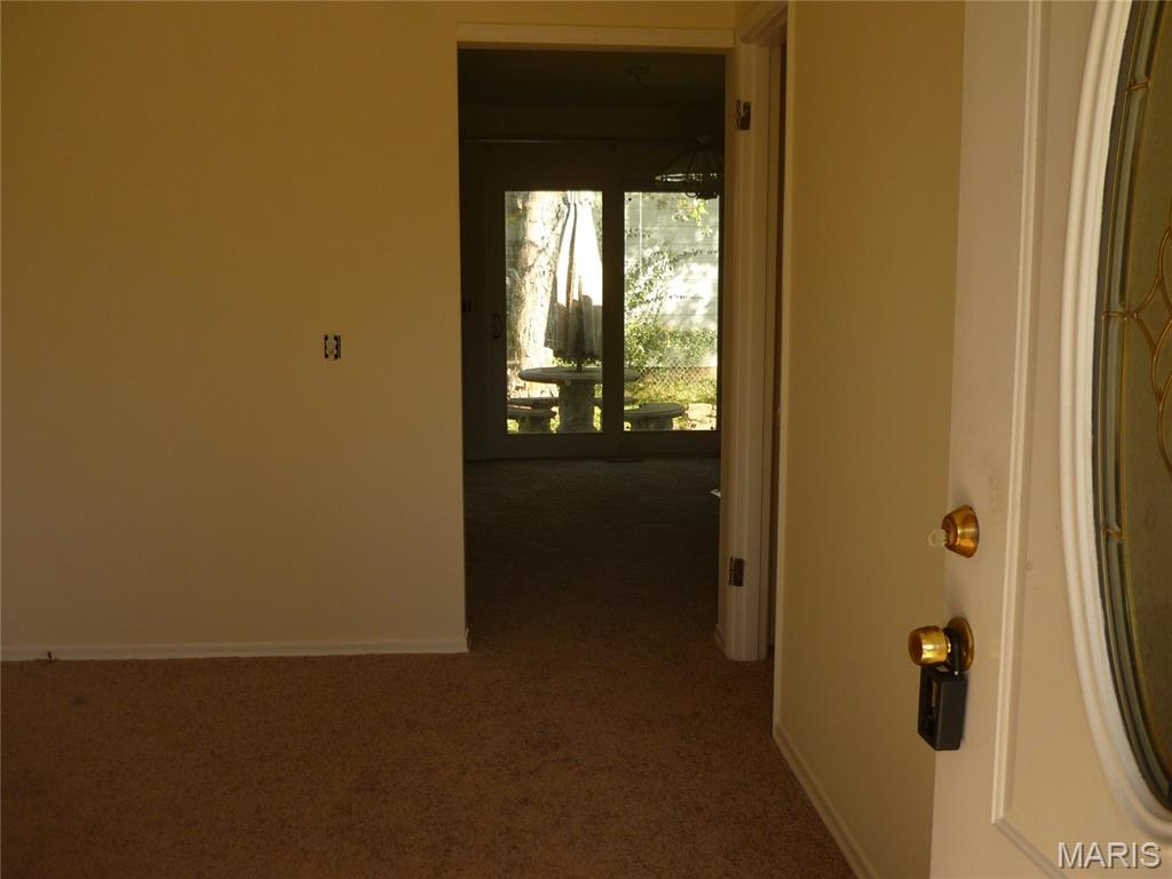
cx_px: 586
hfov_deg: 55.4
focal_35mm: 33
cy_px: 440
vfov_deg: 42.9
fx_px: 1117
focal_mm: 5.5
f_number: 2.8
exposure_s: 1/250
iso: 100
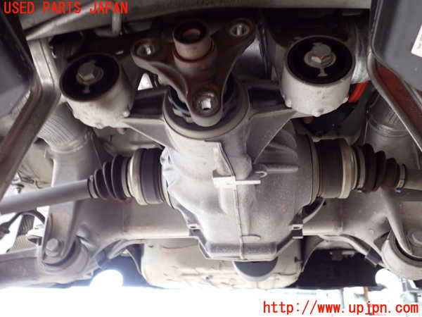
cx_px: 211
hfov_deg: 60.0
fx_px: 366
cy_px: 158
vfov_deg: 46.8
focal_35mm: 30
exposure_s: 1/30
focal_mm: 5.4
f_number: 2.3
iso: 200
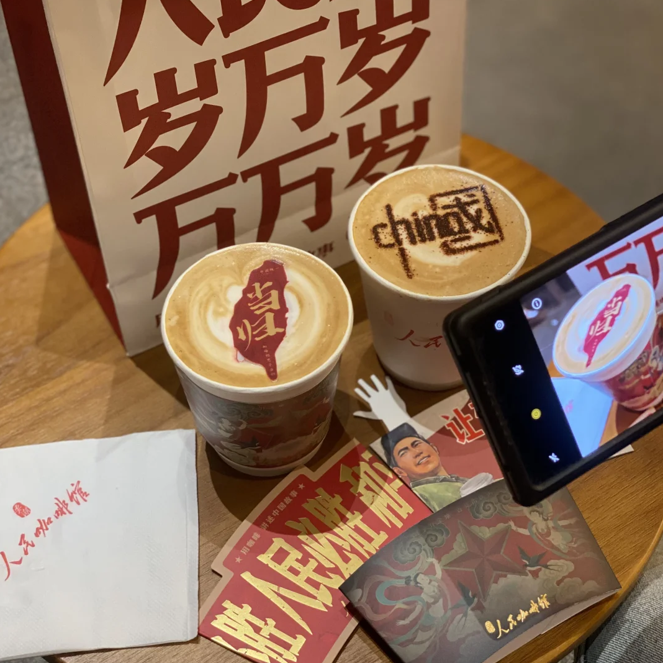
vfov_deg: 27.6
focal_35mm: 62
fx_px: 1343
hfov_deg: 27.7
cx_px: 333
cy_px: 245
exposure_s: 1/100
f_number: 2
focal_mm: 6
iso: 250
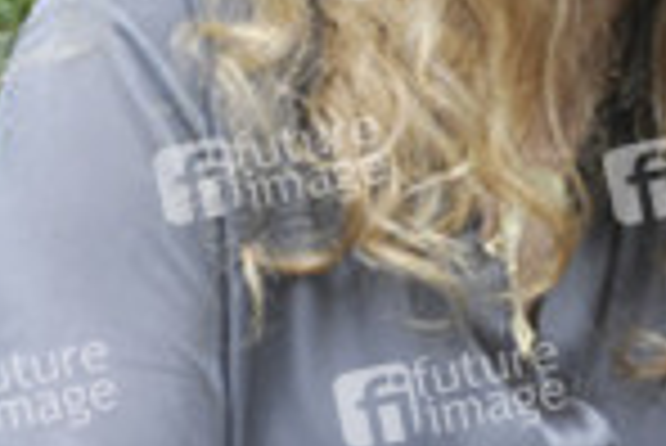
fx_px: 11833
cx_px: 781
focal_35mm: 639
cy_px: -167
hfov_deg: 3.2
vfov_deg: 2.2
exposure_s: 1/250
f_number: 8
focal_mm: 210
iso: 800
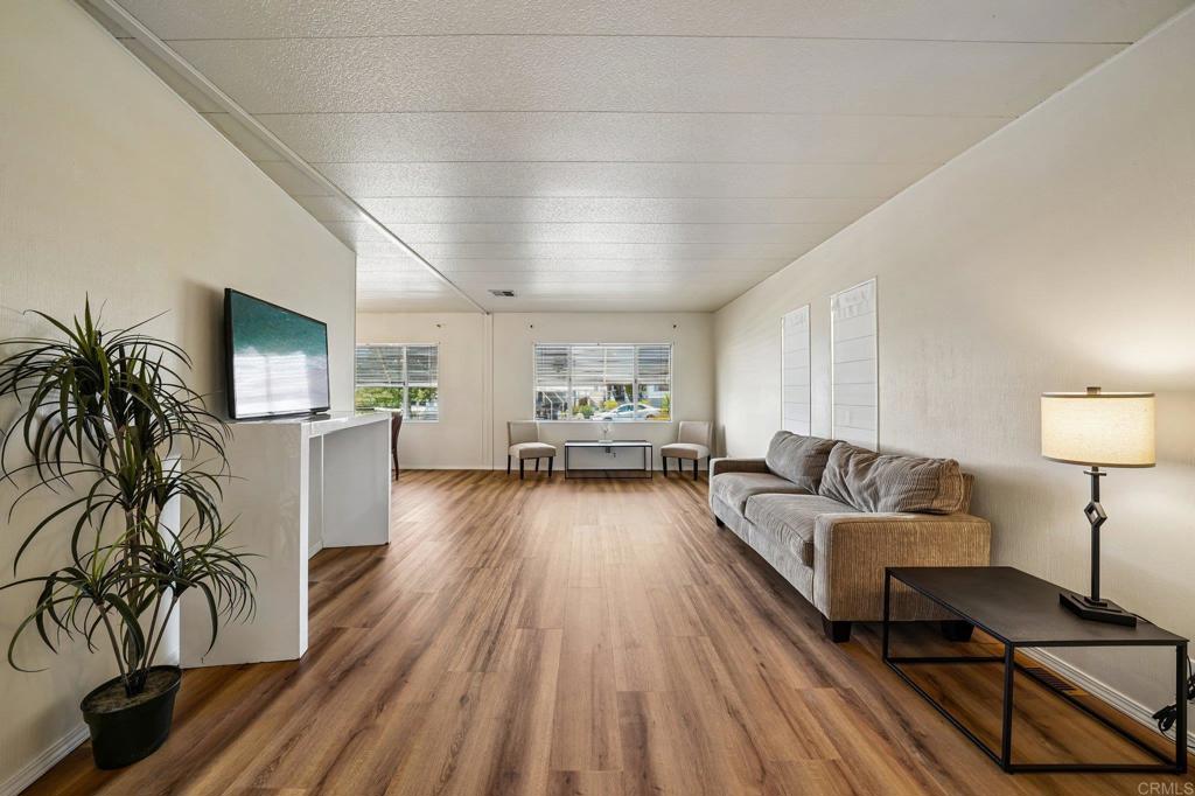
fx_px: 398
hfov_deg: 112.6
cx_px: 598
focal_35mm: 12
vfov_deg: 90.0
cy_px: 398
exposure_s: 1/25
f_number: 8
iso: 400
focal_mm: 12
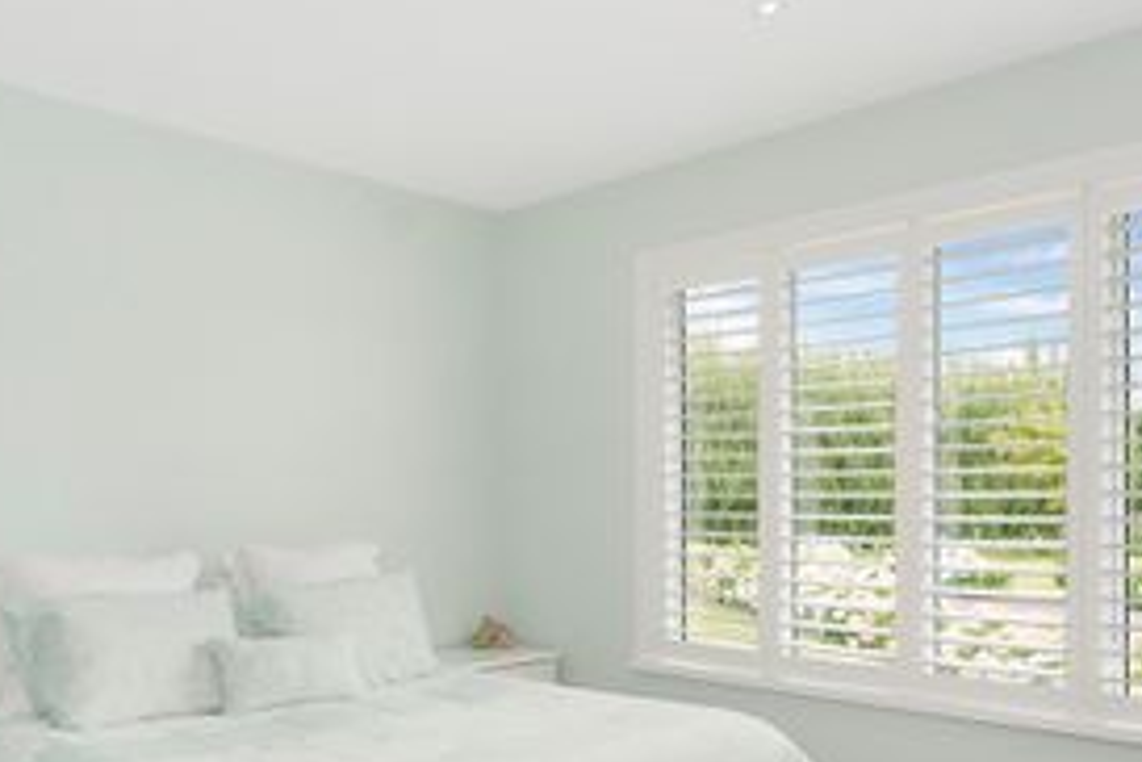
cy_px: 563
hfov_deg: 60.2
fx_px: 983
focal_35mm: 31
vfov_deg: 41.2
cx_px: 519
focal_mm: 12
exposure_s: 1/20
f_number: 8
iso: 200
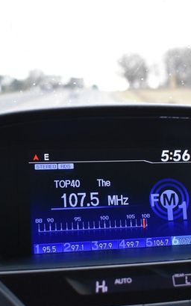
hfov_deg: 19.3
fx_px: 557
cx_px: 137
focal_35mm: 67
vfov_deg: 30.6
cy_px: 156
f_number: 4.2
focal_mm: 28
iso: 800
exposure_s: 1/200
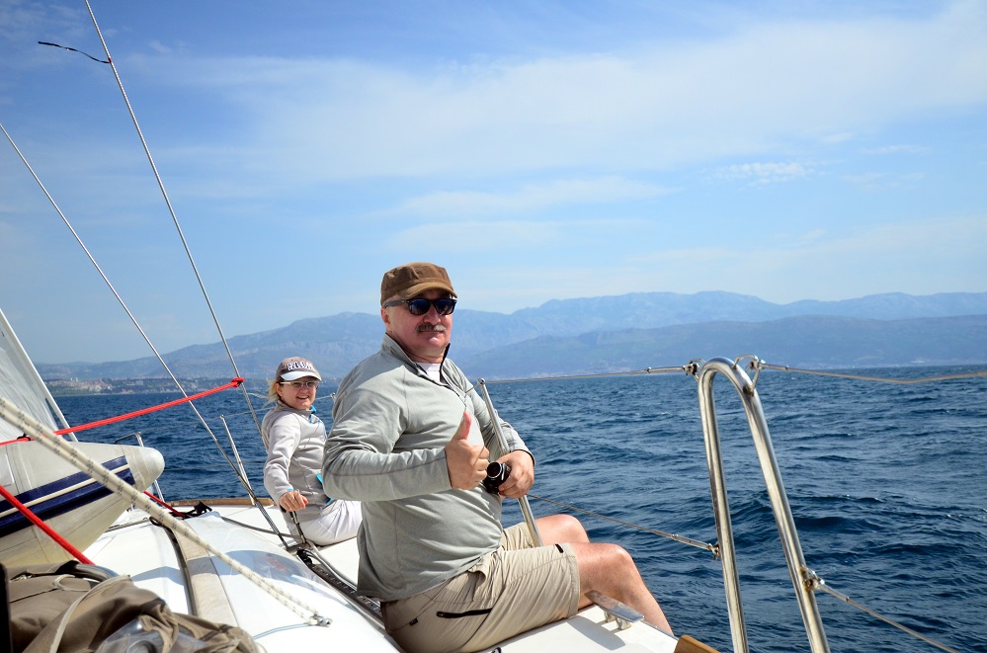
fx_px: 985
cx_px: 494
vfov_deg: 36.7
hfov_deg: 53.2
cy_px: 326
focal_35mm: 36
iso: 560
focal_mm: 24
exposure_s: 1/8000
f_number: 4
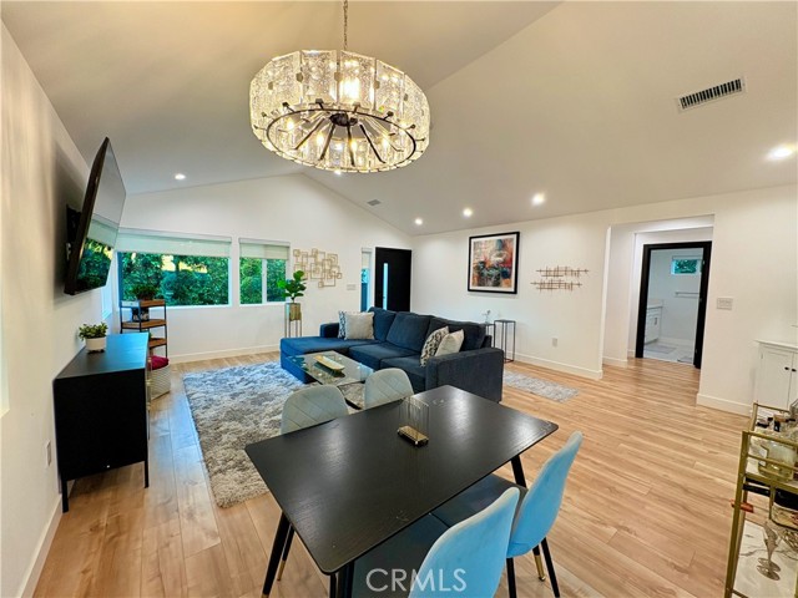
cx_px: 399
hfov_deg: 102.1
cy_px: 299
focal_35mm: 14
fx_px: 323
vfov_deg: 85.7
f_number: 2.2
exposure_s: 1/60
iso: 125
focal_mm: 2.22
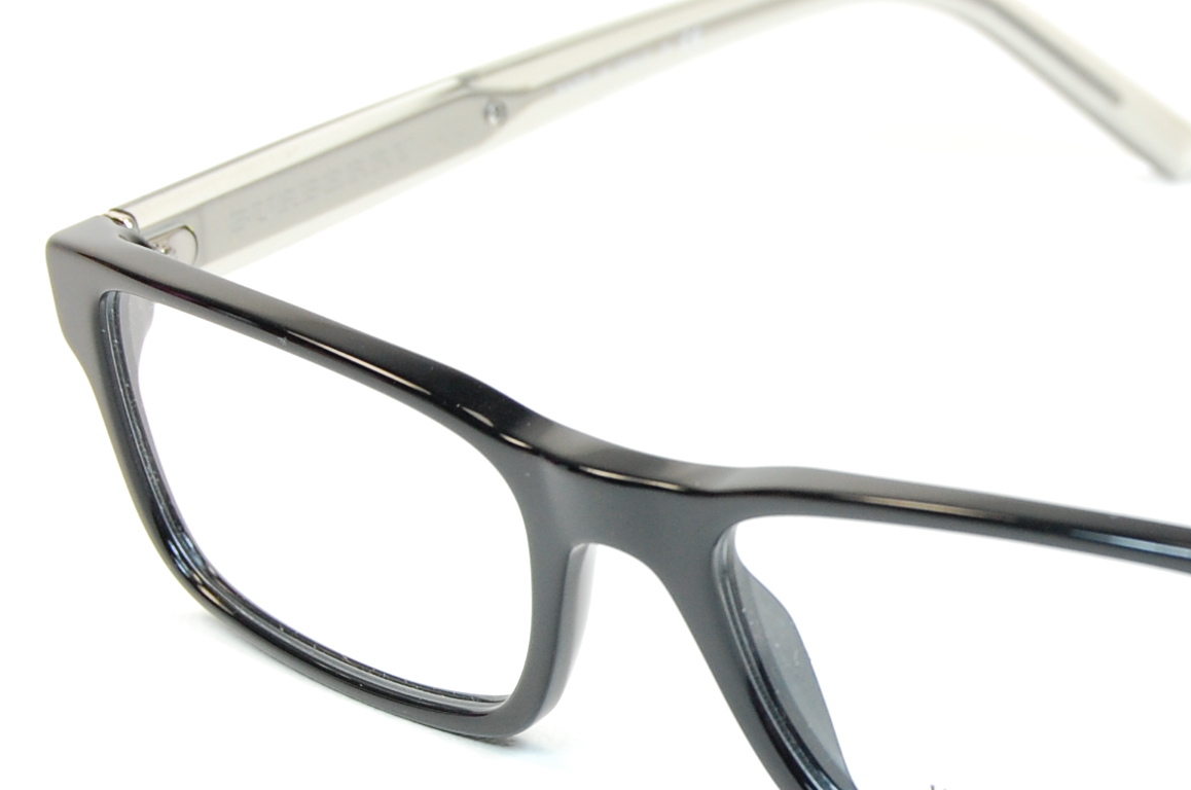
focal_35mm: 152
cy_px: 523
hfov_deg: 13.4
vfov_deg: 9.0
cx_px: 1091
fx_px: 5020
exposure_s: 1/160
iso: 800
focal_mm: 52
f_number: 10
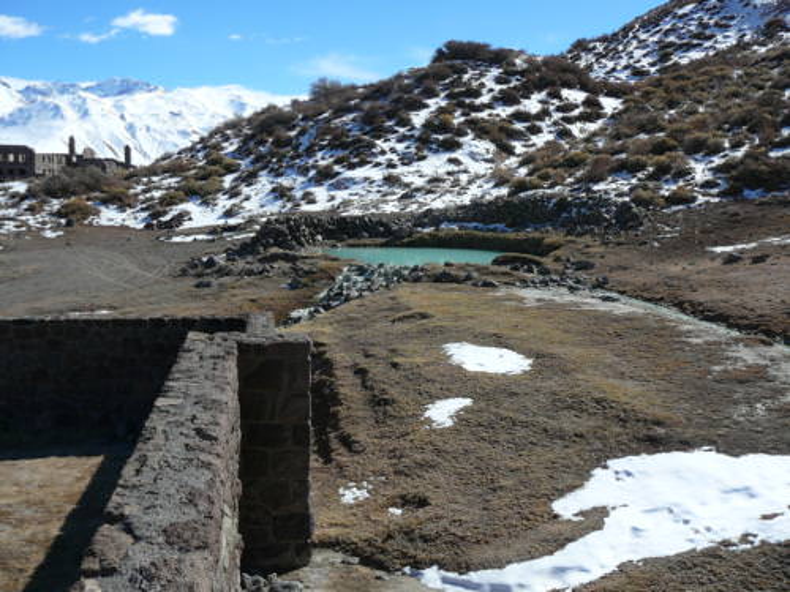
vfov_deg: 40.7
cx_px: 395
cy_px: 296
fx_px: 799
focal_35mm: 35
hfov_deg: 52.6
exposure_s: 1/640
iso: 80
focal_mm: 5.2
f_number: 5
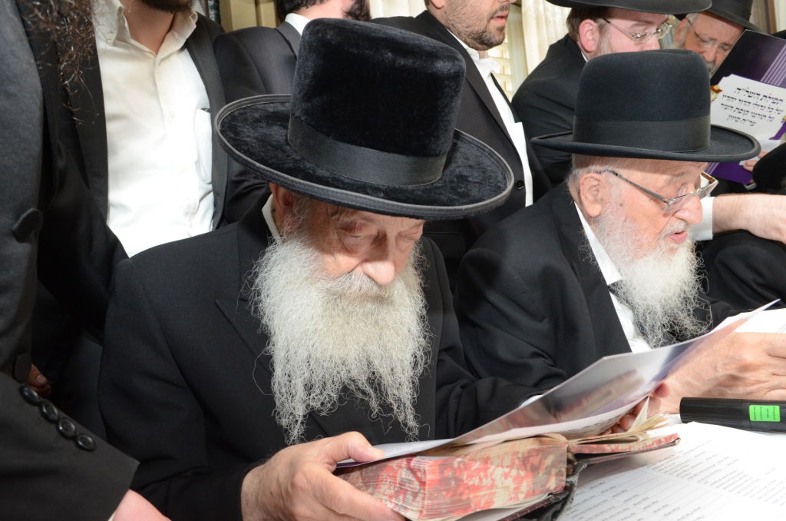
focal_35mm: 26
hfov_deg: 70.6
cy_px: 260
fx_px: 556
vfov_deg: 50.2
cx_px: 393
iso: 1600
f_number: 5.6
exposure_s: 1/100
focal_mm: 17
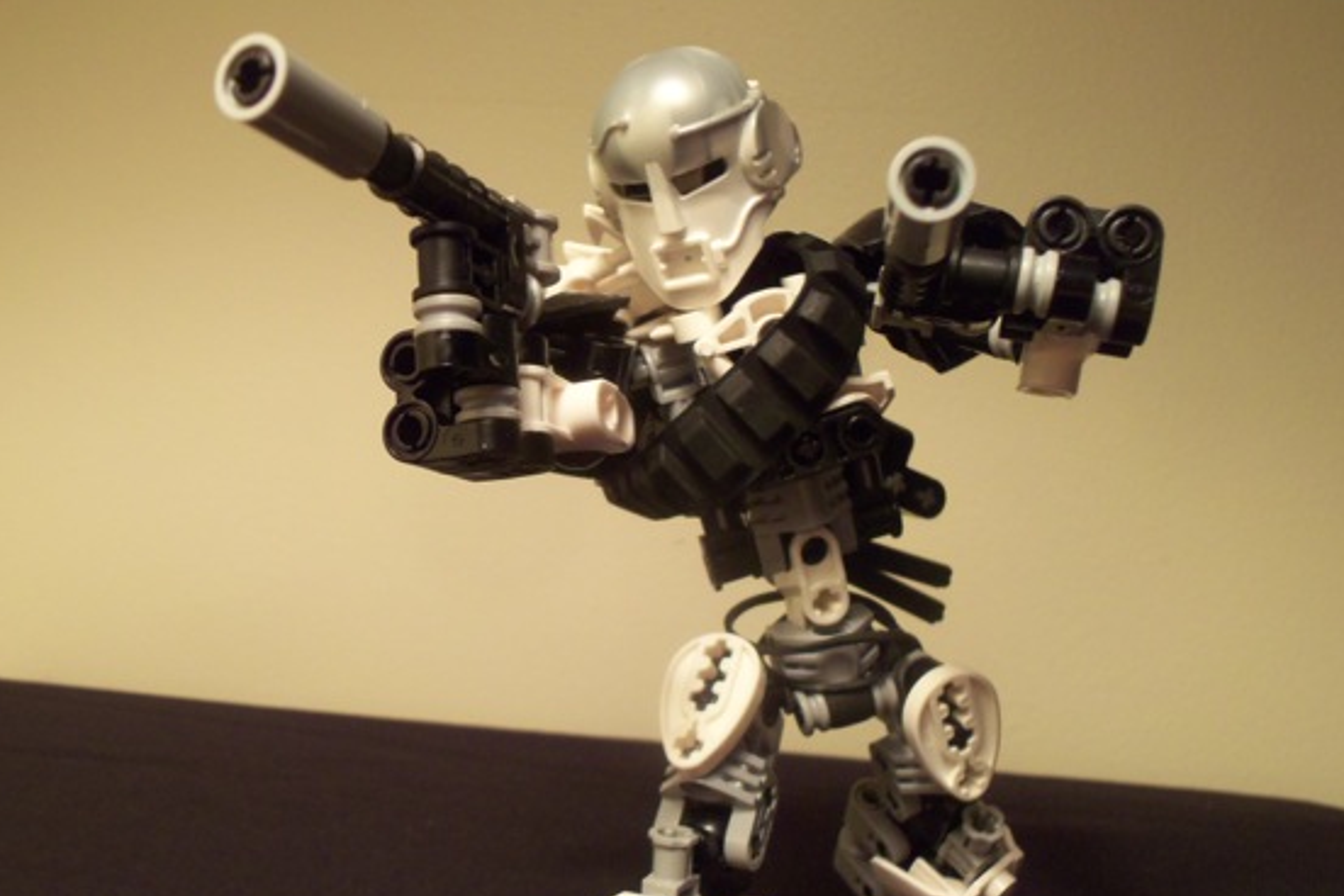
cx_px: 623
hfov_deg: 54.4
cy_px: 538
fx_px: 1307
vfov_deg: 37.7
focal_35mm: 35
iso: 160
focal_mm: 5.2
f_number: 3.4
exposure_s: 1/30
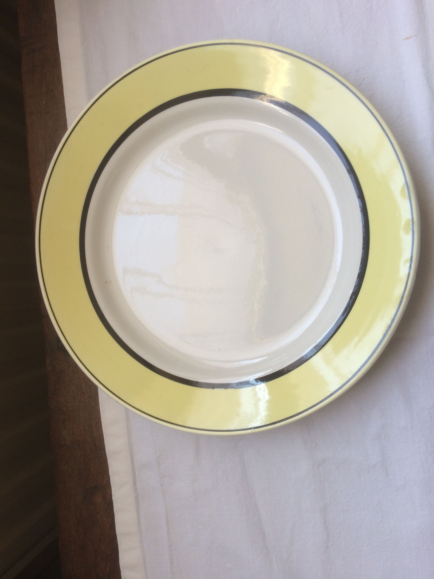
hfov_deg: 48.2
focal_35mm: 29
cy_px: 290
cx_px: 217
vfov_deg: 61.7
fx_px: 485
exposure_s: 1/50
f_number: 2.2
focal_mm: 4.15
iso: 32
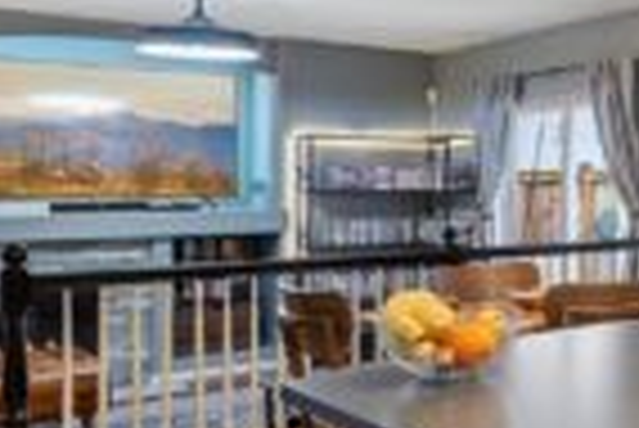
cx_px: 855
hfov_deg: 30.9
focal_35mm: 48
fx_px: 853
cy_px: 191
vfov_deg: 28.1
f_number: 8
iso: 400
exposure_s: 1/10
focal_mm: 17
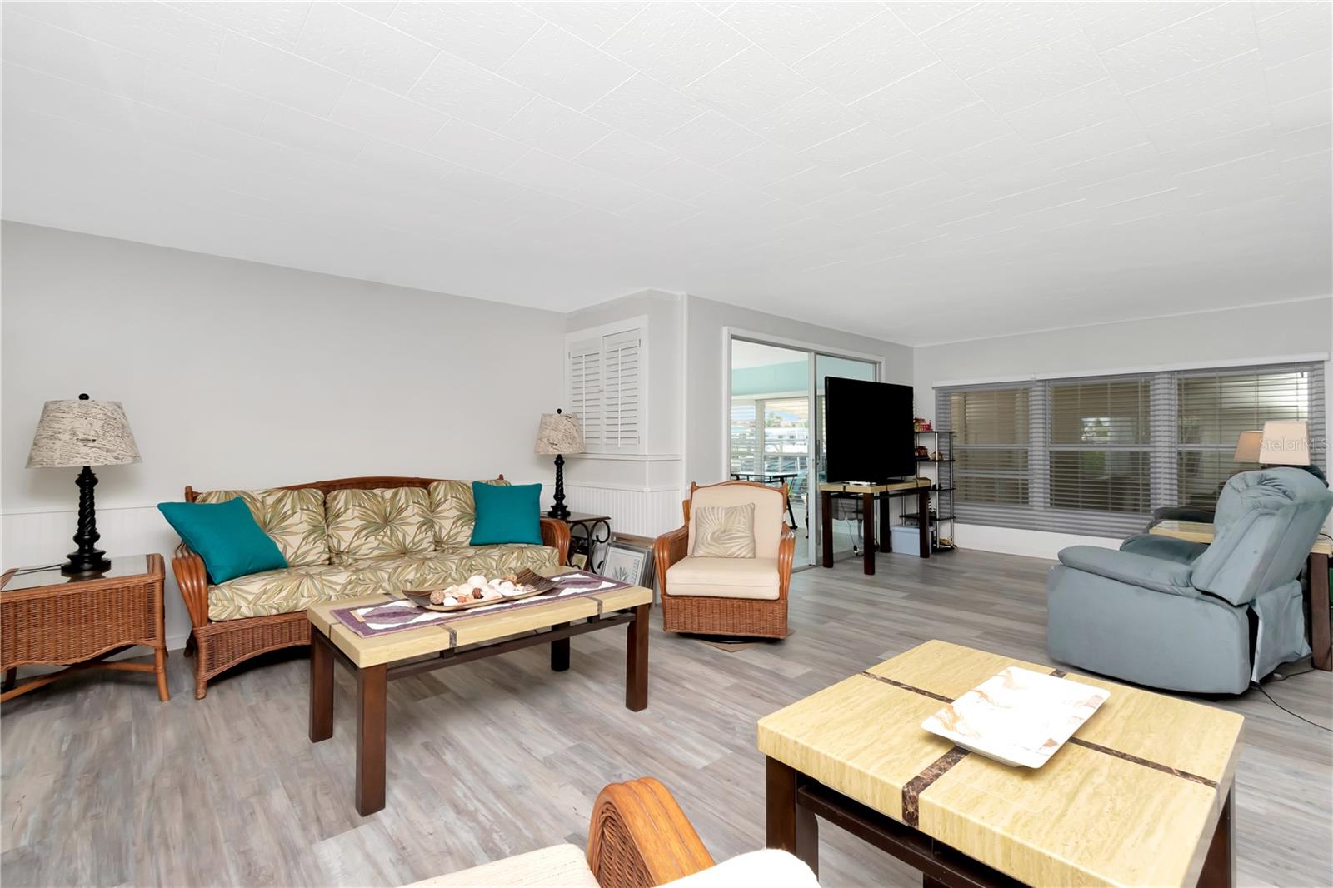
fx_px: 555
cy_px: 444
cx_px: 666
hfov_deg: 100.4
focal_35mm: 15
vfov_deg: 77.3
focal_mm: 10
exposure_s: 1/200
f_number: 9
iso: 500
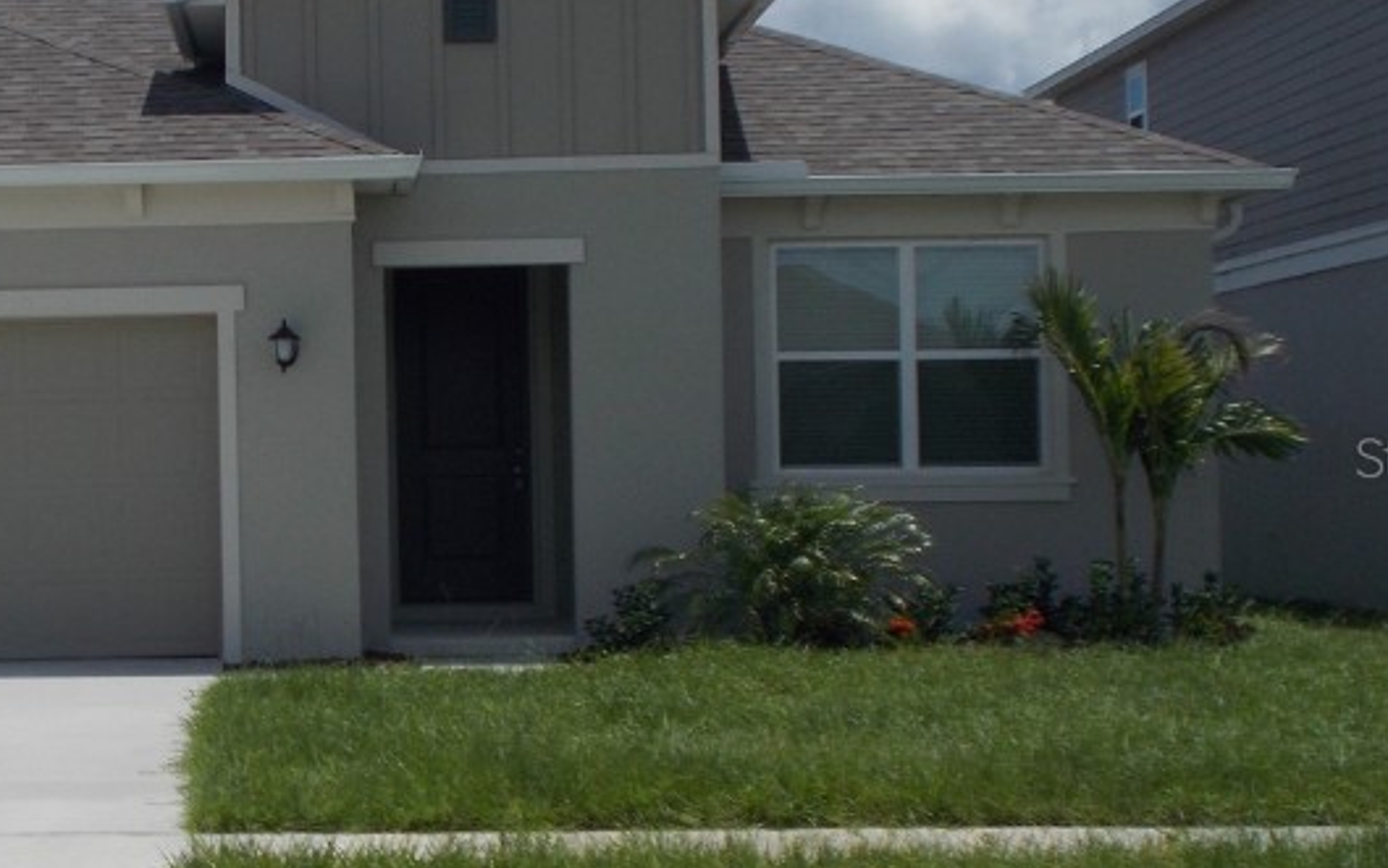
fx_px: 3027
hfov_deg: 25.3
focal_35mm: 80
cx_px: 260
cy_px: 456
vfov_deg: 16.3
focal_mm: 6.9
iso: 80
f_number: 9.8
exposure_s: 1/250
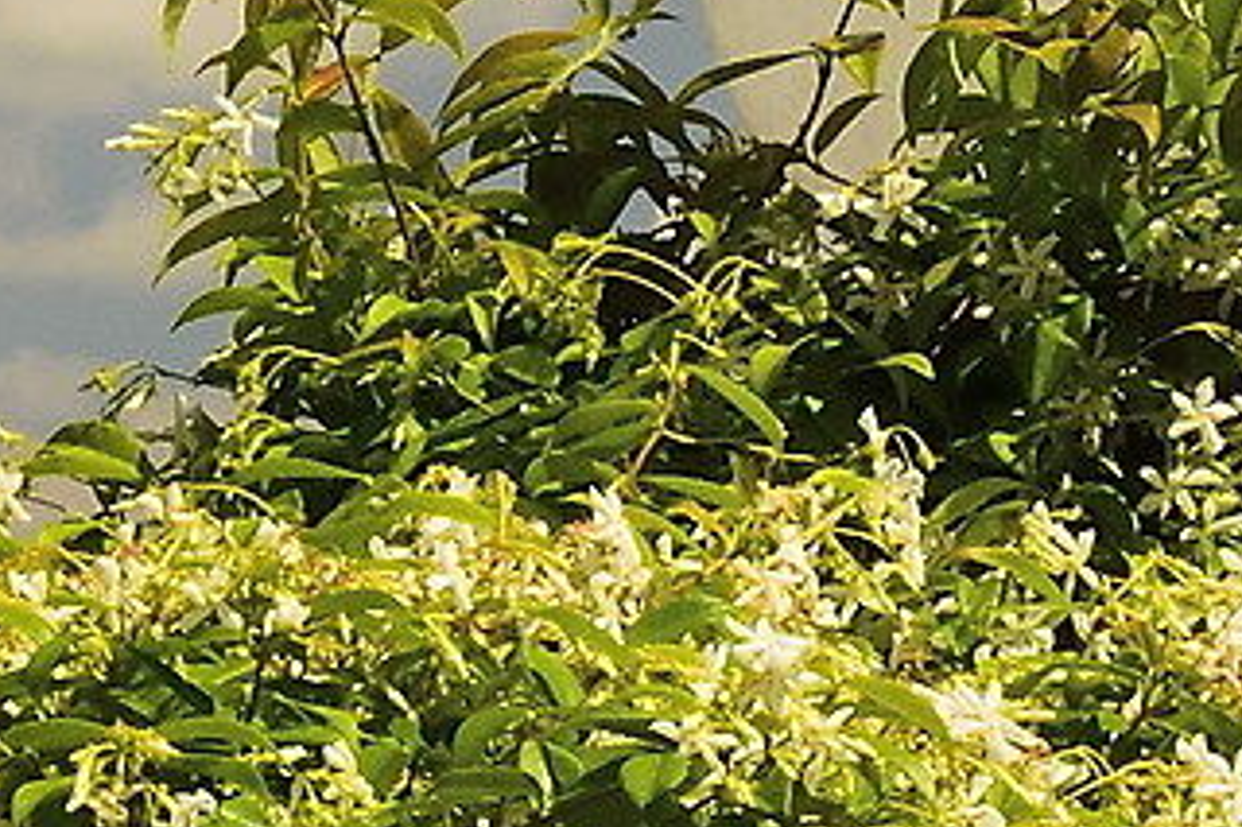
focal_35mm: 473
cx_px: -2379
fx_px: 16309
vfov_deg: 2.9
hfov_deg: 4.2
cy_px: 563
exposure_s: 1/25
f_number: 20
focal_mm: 42
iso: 100
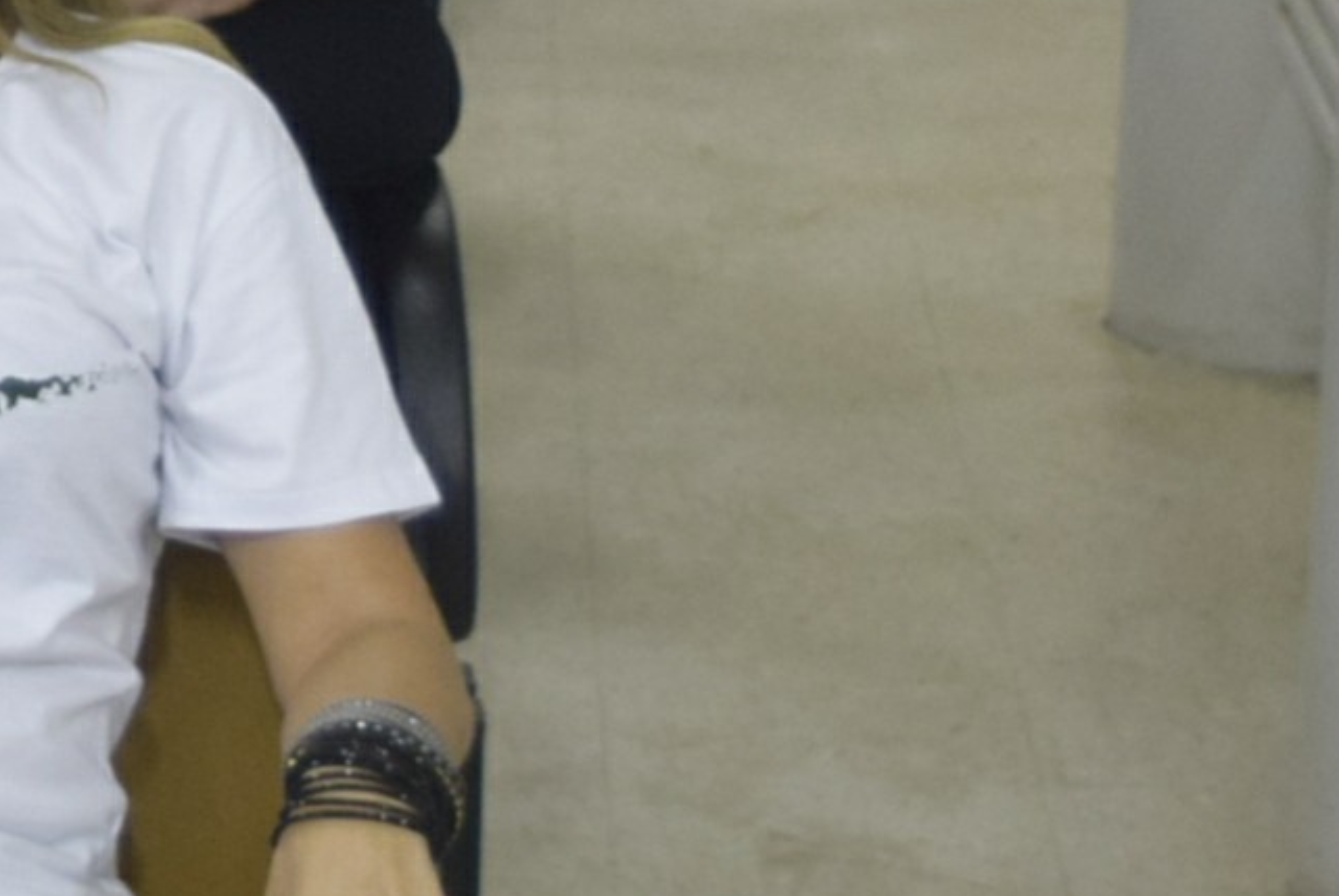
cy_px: -495
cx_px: -1055
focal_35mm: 238
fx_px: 8862
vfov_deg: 5.7
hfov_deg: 8.3
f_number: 4.5
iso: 1250
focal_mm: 34
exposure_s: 1/60
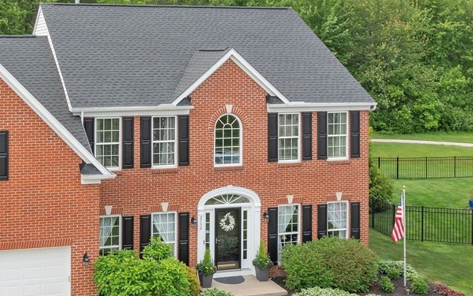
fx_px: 632
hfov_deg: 39.3
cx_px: 88
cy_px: 199
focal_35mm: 49
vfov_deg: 26.2
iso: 100
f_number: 5
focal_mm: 10.26
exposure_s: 1/200
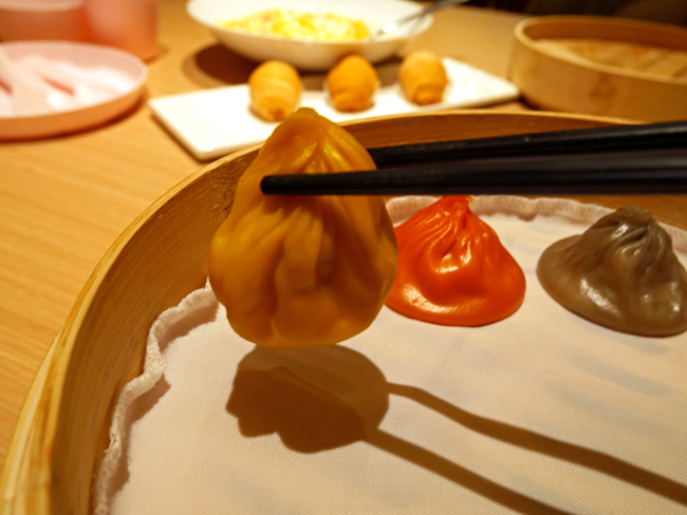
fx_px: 596
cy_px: 258
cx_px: 344
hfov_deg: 59.9
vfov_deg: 46.8
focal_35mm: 30
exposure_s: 1/160
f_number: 5.6
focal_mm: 15
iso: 640
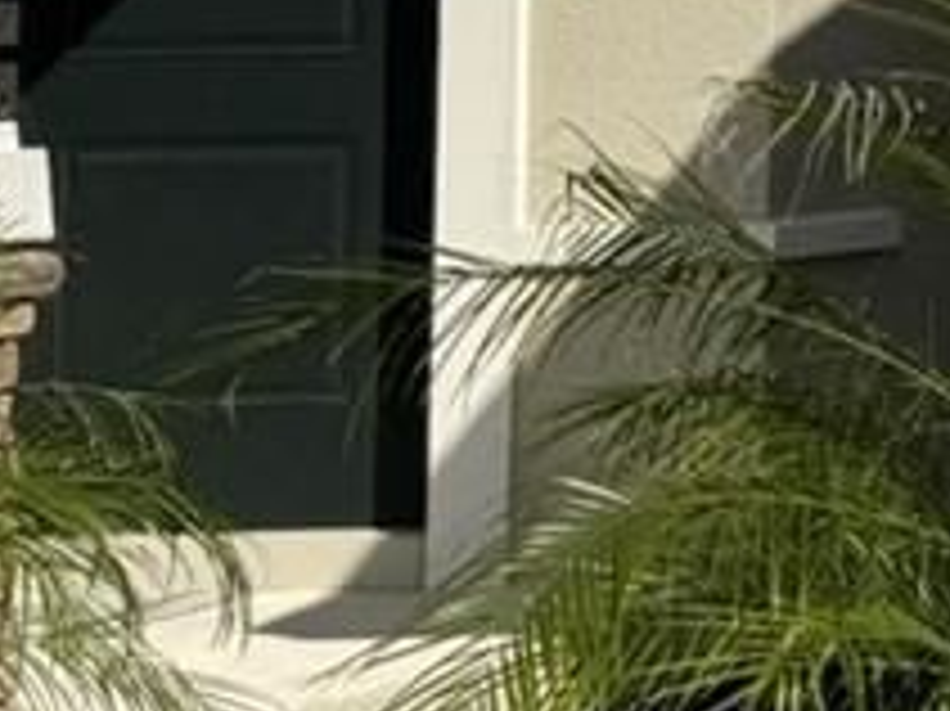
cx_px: 3548
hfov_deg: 7.9
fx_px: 4992
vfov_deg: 8.0
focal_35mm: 182
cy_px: -387
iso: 80
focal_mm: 6.76
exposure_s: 1/9009
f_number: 1.78
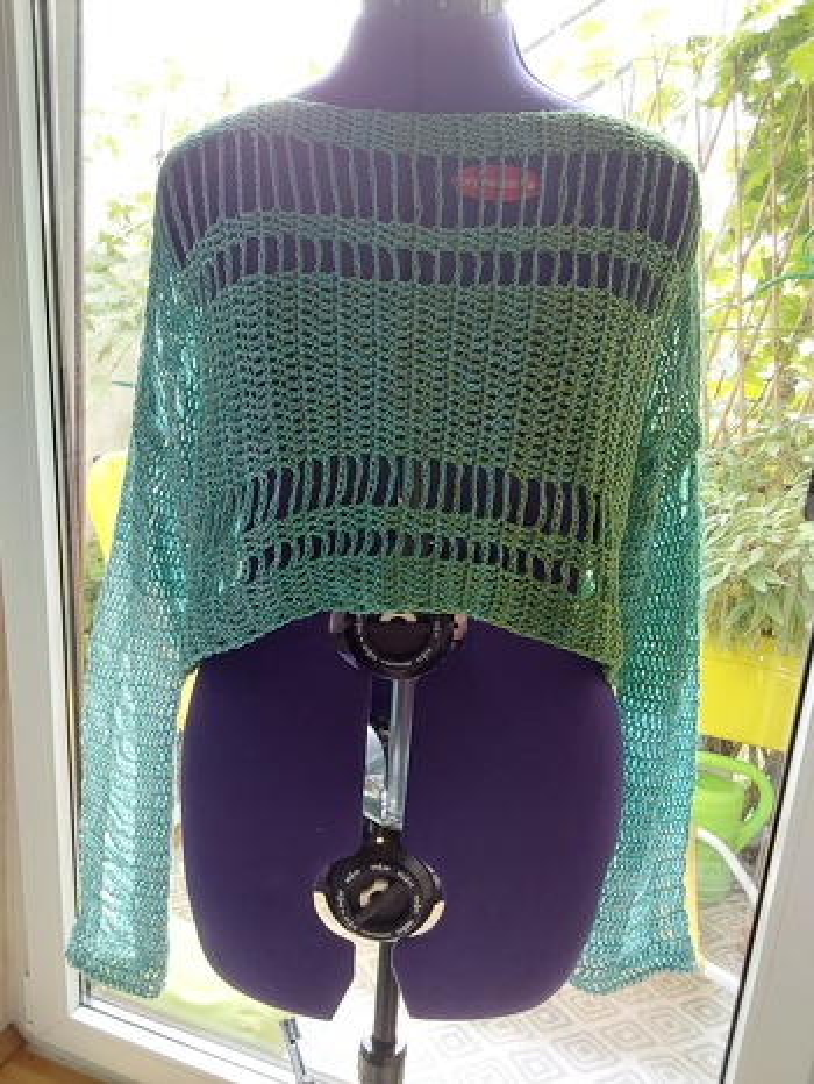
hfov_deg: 49.8
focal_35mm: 28
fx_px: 877
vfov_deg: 63.4
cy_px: 542
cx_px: 407
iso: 250
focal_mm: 2.91
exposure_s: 1/50
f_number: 1.9
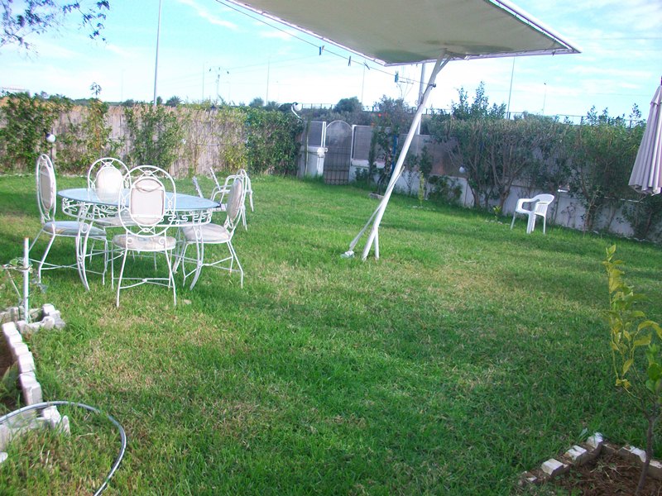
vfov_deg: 44.2
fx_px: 612
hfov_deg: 56.8
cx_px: 331
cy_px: 248
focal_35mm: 32
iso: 64
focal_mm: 5.7
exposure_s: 1/320
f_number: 2.8
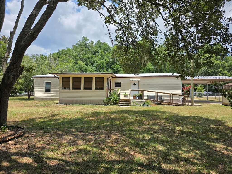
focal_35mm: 23
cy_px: 87
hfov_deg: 73.9
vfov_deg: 58.9
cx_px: 116
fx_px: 154
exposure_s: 1/845
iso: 12
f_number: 1.7
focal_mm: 6.3
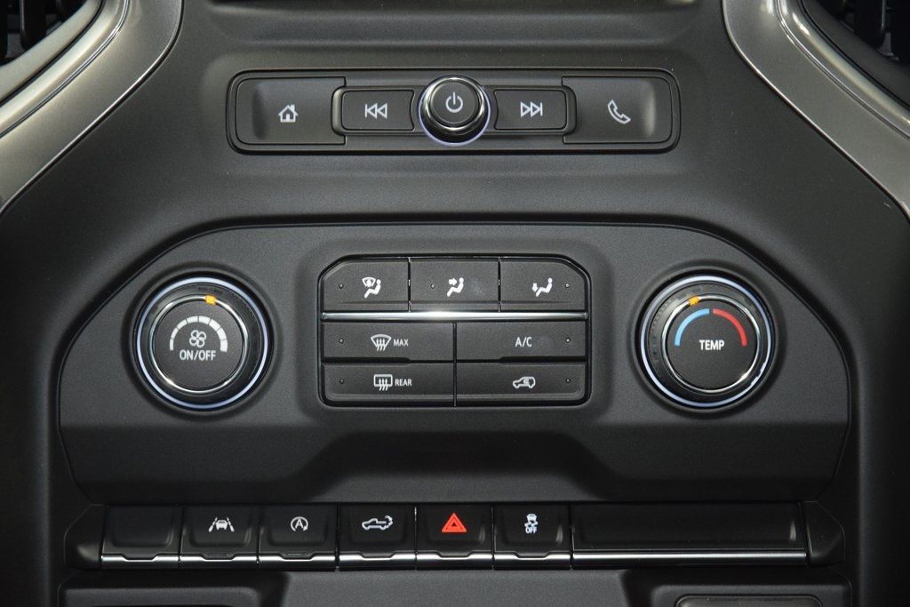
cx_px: 455
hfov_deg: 19.5
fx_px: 2654
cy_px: 304
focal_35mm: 105
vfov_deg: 13.0
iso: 2200
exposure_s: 1/25
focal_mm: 70
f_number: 4.5
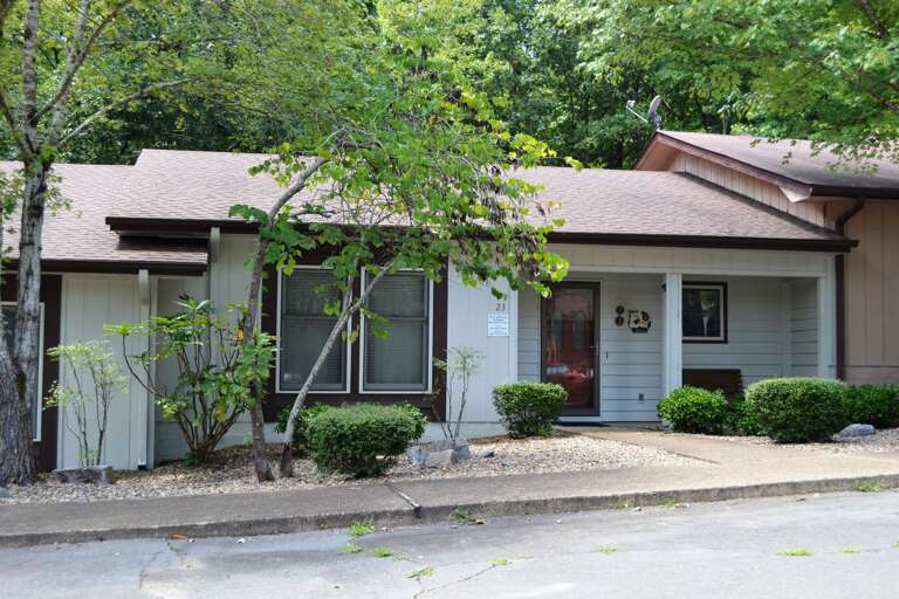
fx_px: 1124
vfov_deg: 29.9
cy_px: 300
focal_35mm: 45
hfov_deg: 43.6
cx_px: 450
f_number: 5.6
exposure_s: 1/125
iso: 250
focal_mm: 30
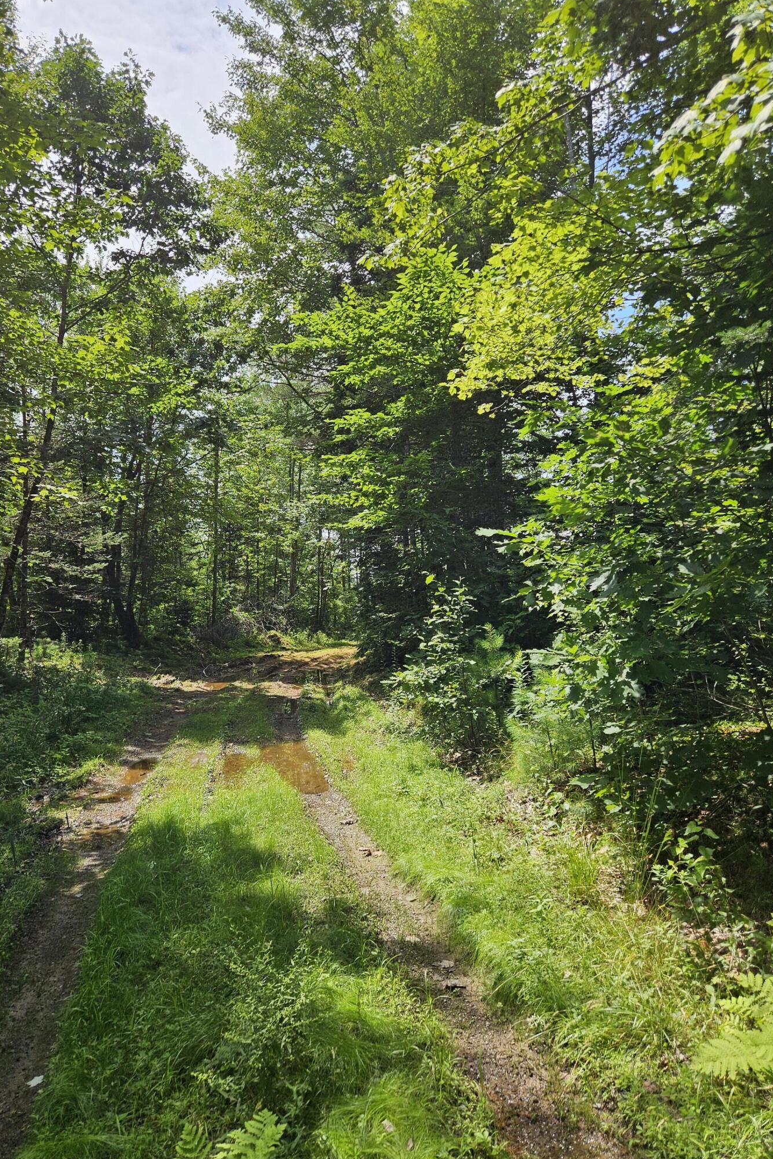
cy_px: 579
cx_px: 370
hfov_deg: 53.1
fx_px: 773
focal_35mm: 24
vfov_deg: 73.7
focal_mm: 5.4
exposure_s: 1/986
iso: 25
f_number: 1.8
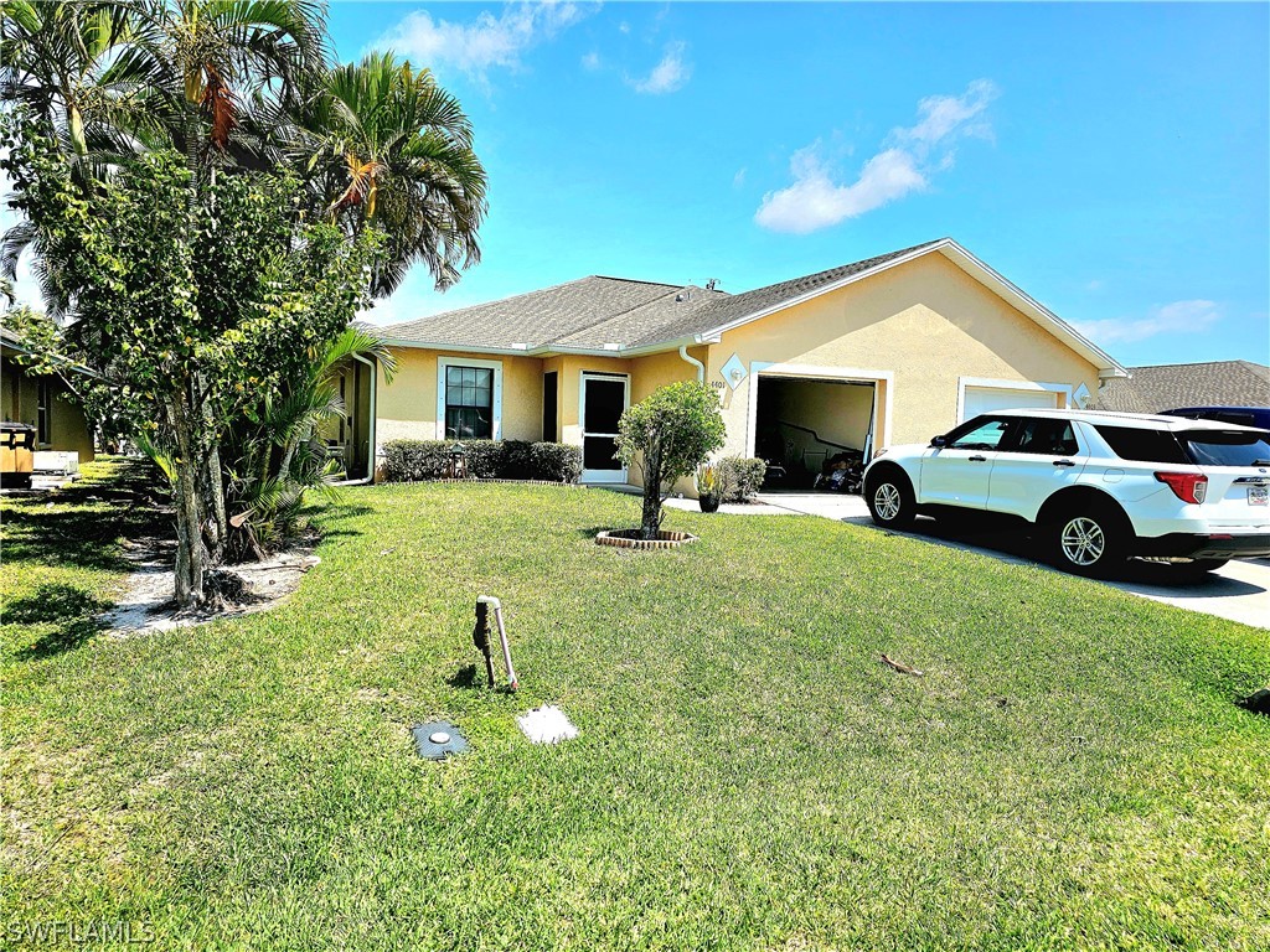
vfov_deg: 58.9
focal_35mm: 23
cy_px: 476
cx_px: 635
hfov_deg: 73.9
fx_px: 844
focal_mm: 6.3
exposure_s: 1/1667
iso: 12
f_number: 1.7
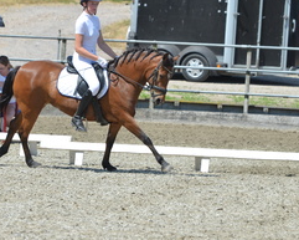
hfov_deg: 5.6
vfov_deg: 4.4
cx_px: 76
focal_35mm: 348
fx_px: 3081
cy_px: 53
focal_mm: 130
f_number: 5
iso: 100
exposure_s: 1/640
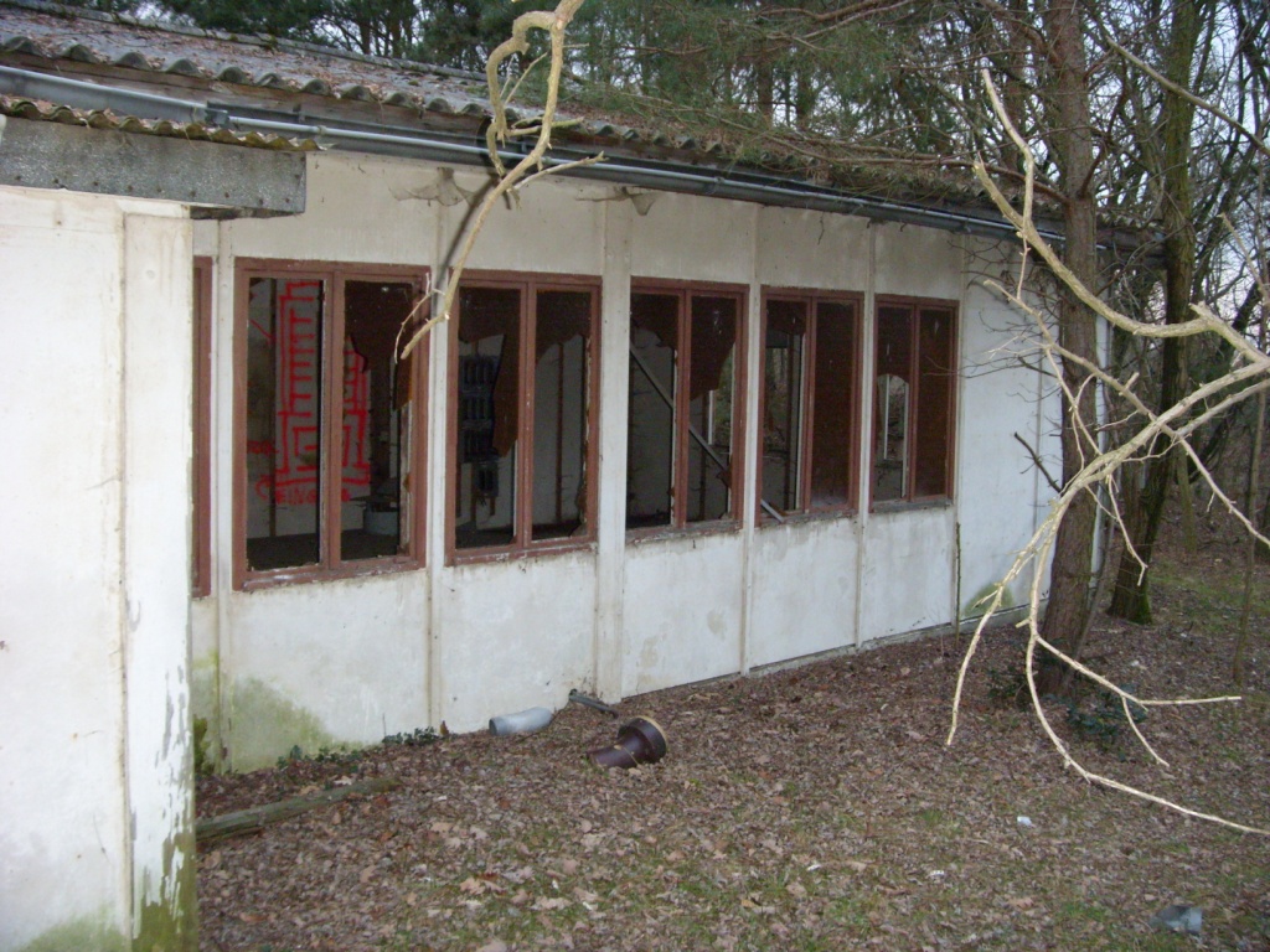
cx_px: 635
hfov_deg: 58.4
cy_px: 476
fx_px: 1137
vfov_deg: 45.4
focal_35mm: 31
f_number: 3.5
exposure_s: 1/30
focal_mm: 6.3
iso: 400
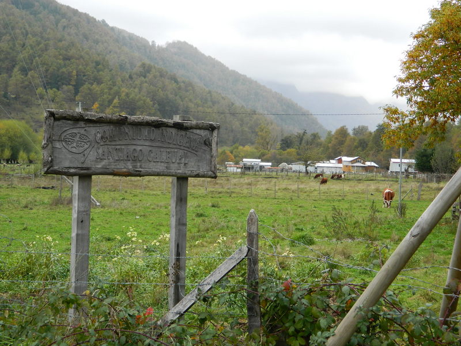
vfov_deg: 25.7
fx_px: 759
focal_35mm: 57
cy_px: 173
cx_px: 230
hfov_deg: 33.8
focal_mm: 10.2
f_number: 3.8
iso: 80
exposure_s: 1/60
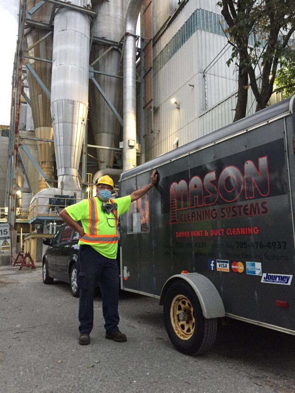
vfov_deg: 61.7
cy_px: 196
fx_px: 330
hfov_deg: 48.2
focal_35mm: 29
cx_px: 148
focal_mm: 4.15
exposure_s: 1/30
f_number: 2.2
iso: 200
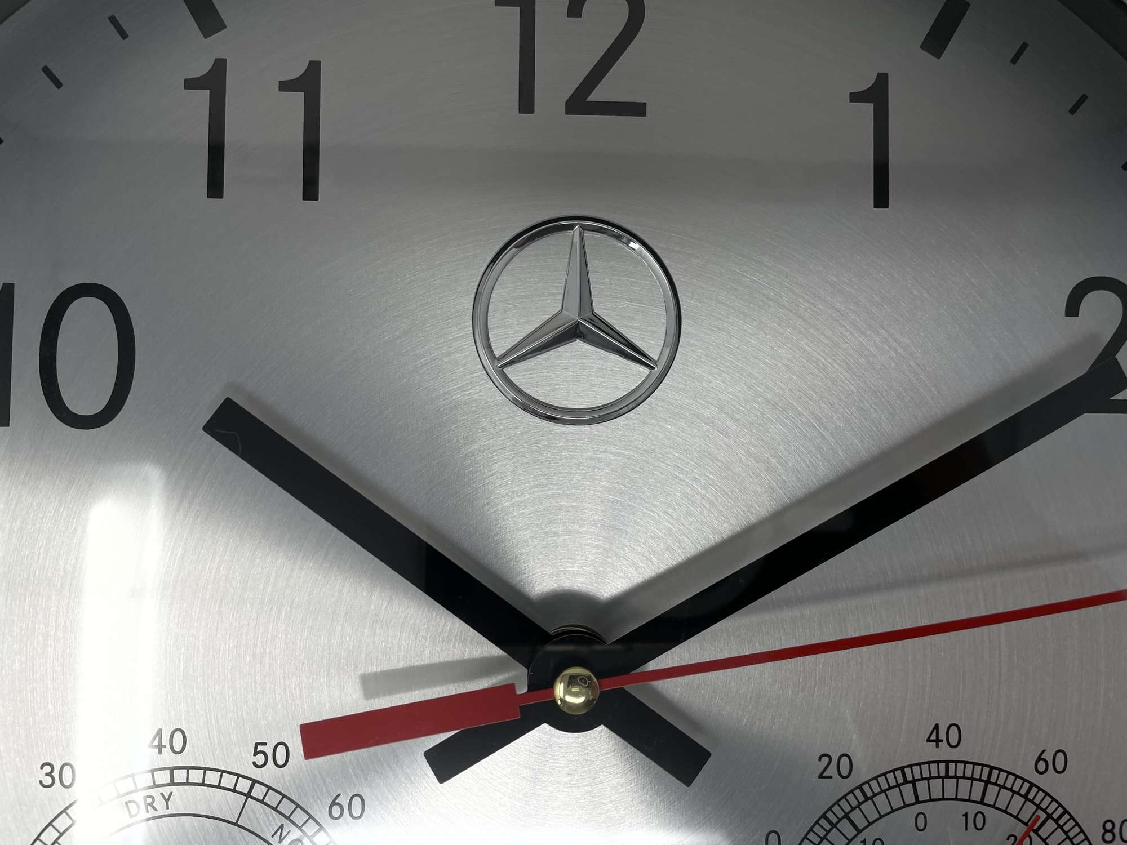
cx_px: 564
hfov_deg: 67.3
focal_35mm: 26
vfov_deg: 53.1
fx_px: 846
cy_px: 422
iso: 32
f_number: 1.6
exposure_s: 1/460
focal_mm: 4.2
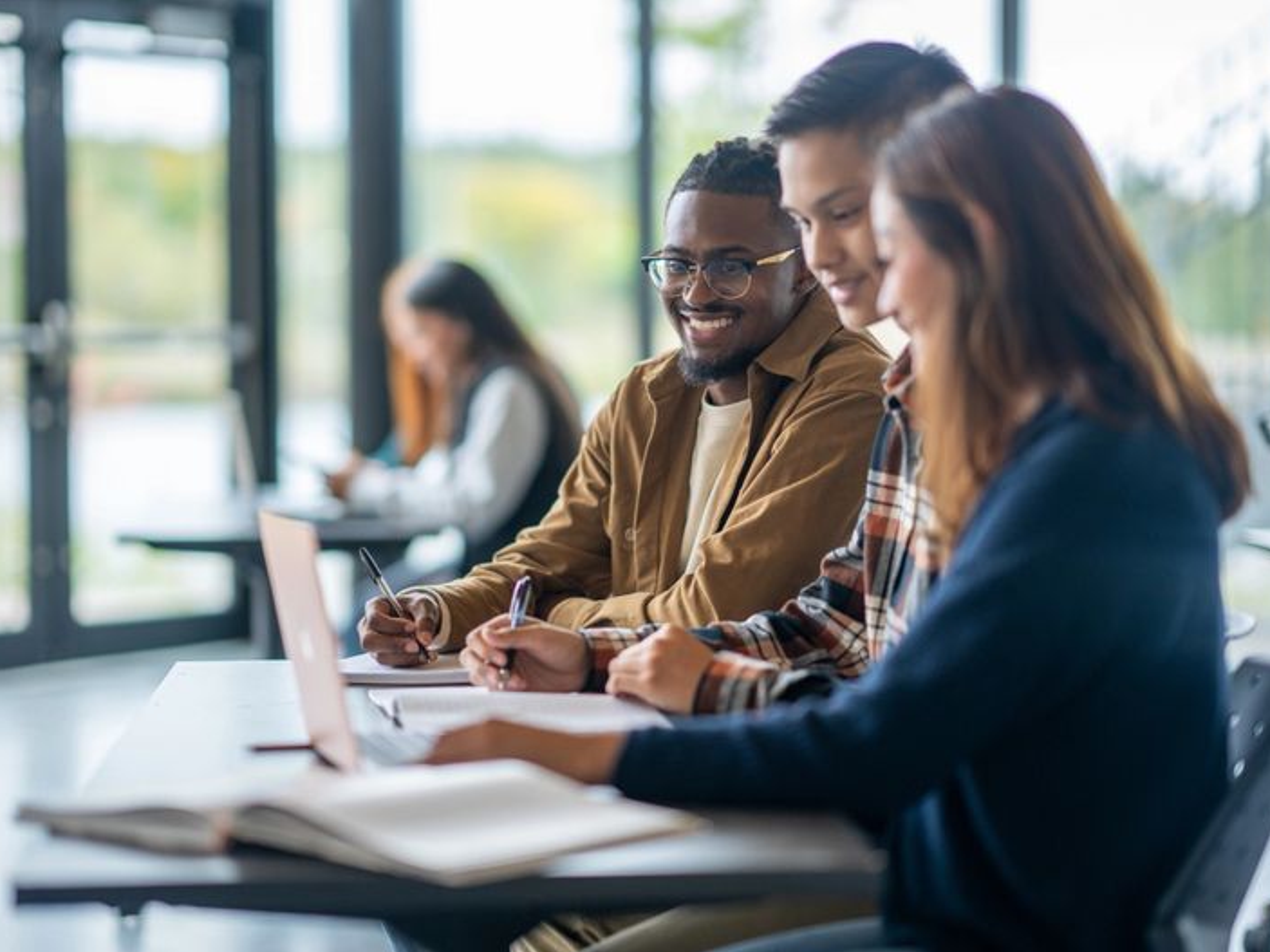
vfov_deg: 15.9
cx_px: 598
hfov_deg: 21.1
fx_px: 3411
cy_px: 480
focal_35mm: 93
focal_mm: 85
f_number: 1.4
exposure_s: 1/400
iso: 160
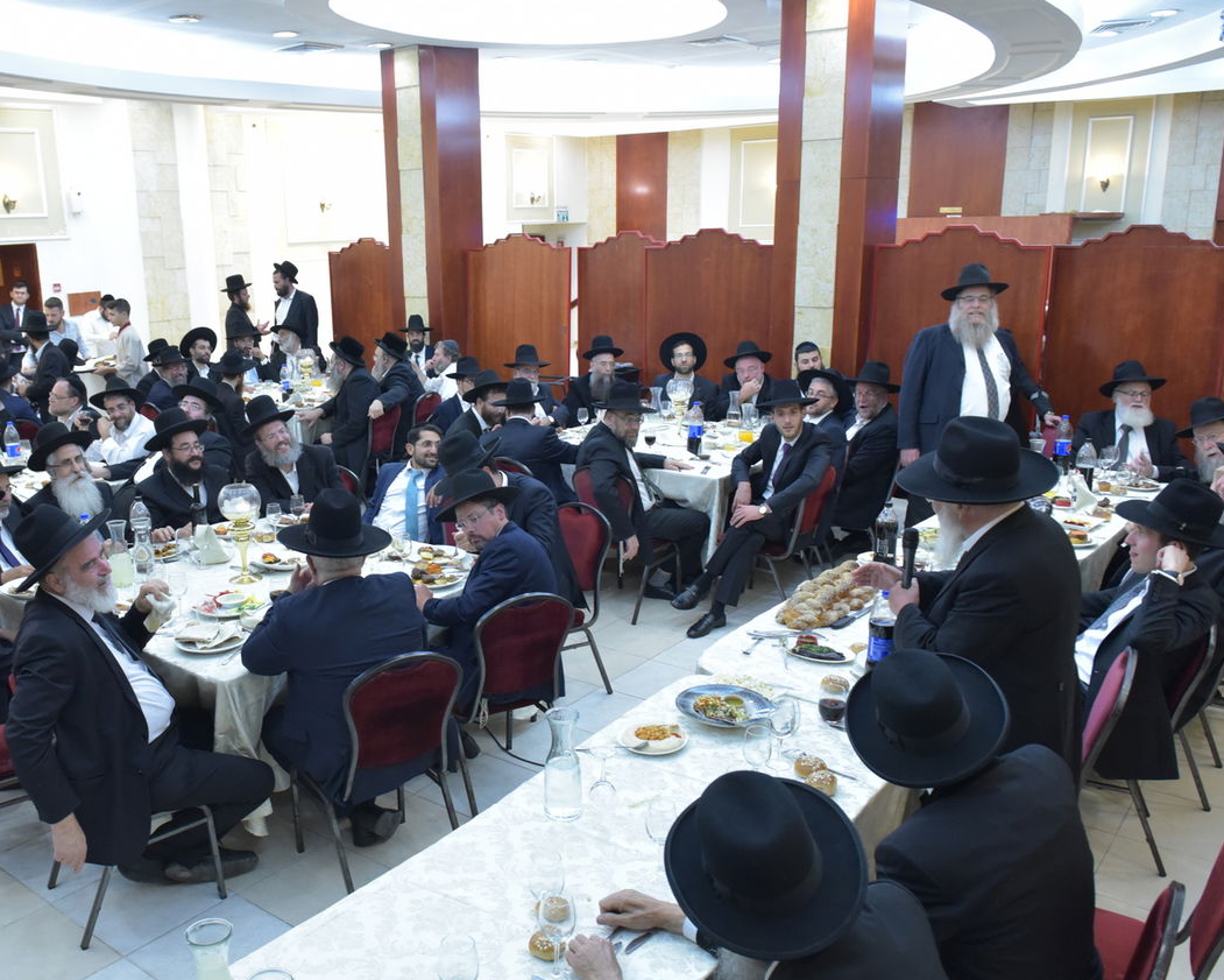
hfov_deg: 58.0
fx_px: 1087
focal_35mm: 30
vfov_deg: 48.5
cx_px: 453
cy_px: 529
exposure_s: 1/100
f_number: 5.6
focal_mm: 24
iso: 4000
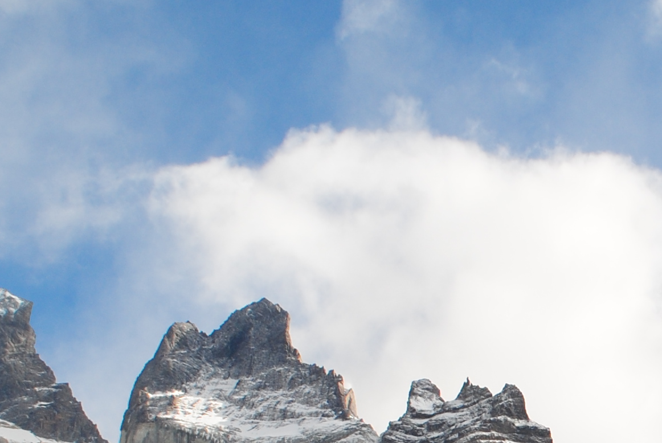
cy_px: 518
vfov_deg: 14.8
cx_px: 721
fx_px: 1657
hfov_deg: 21.5
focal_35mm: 90
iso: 140
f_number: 10
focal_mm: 18
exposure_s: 1/250
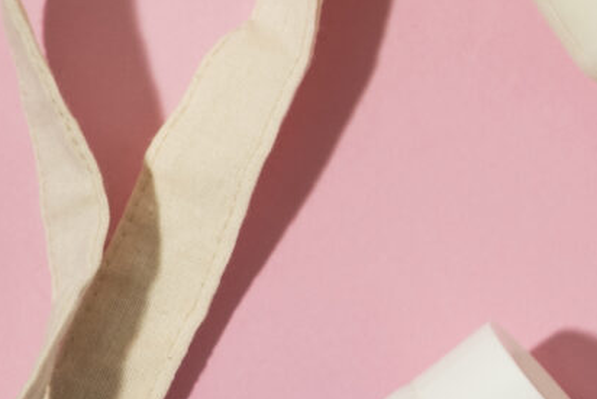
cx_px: 758
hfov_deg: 7.0
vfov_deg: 4.7
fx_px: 4844
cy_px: -260
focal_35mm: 292
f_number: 8
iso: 125
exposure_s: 1/125
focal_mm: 47
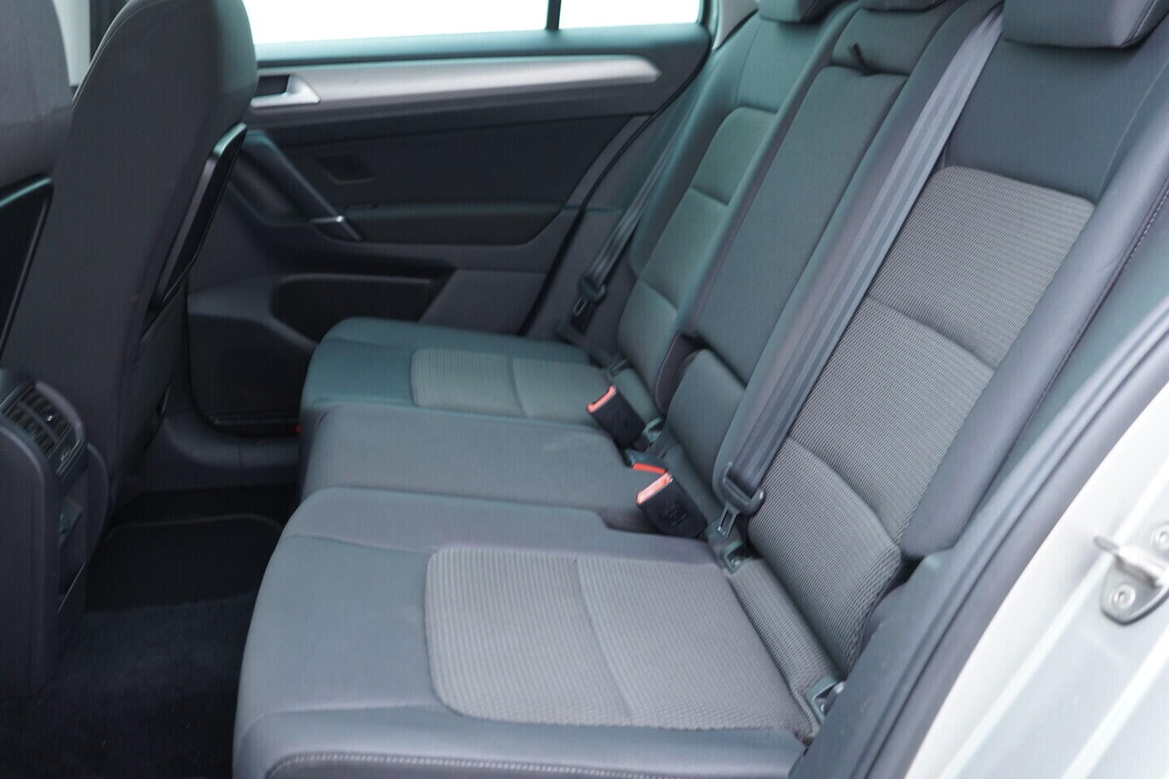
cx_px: 584
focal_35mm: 36
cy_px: 390
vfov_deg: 36.9
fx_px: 1169
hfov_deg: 53.1
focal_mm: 24
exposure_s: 1/40
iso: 500
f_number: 2.8
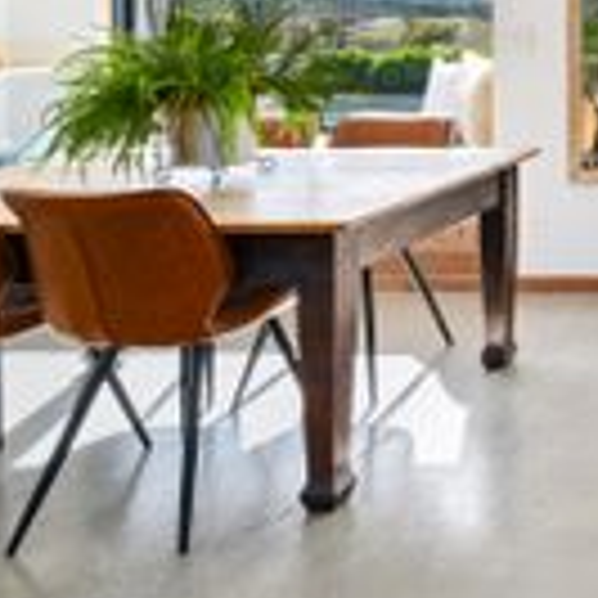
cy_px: 7
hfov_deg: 24.2
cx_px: 962
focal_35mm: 50
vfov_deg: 31.8
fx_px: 967
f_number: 10
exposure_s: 1/160
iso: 250
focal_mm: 16.5
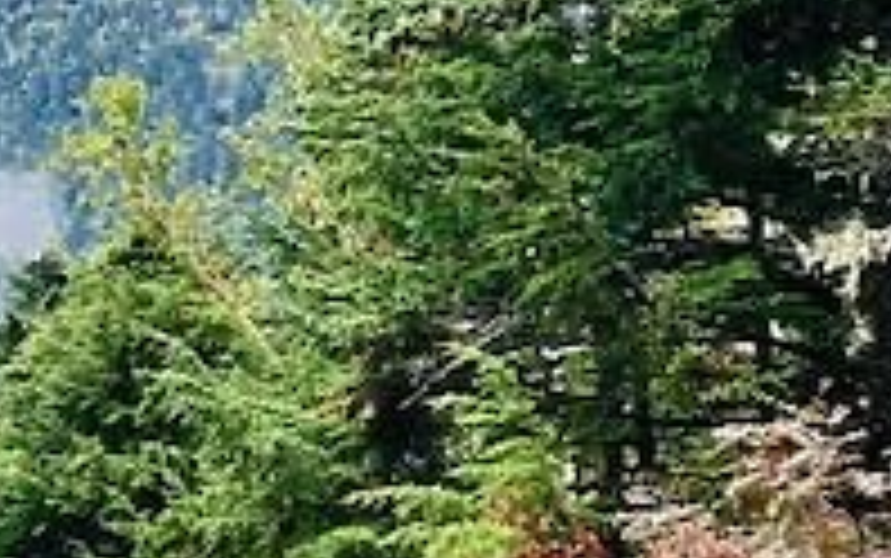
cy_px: 63
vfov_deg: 13.5
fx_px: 2332
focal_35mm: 96
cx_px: -112
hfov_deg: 20.5
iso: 32
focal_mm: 3.99
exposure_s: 1/725
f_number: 1.8
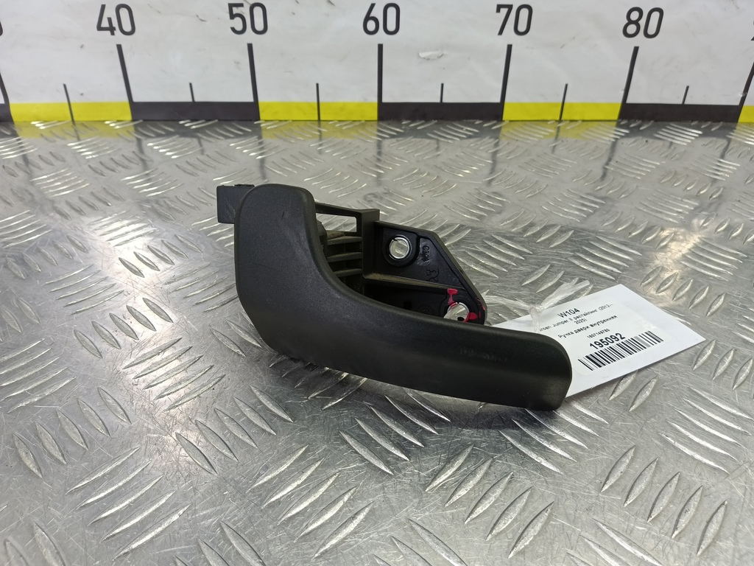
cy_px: 283
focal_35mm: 23
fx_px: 501
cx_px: 377
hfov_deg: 73.9
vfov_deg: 58.9
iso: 138
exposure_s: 1/50
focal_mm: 4.11
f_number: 1.6
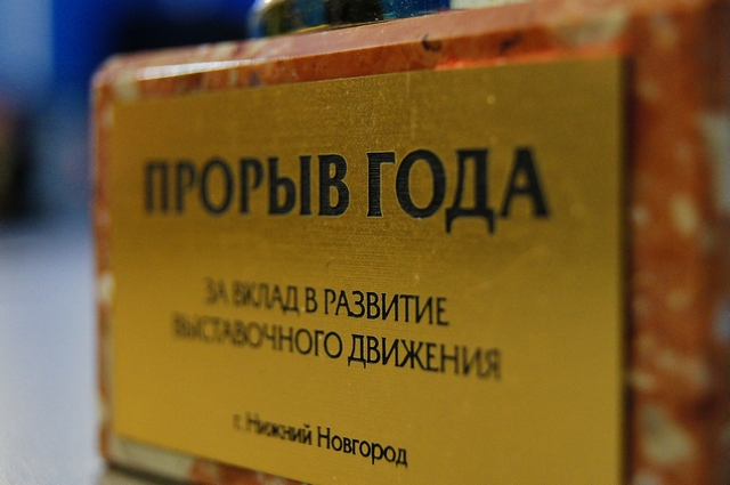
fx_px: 1519
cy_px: 242
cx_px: 365
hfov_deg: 27.0
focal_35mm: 75
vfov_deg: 18.1
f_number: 5.6
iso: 1600
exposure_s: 1/25
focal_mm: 50
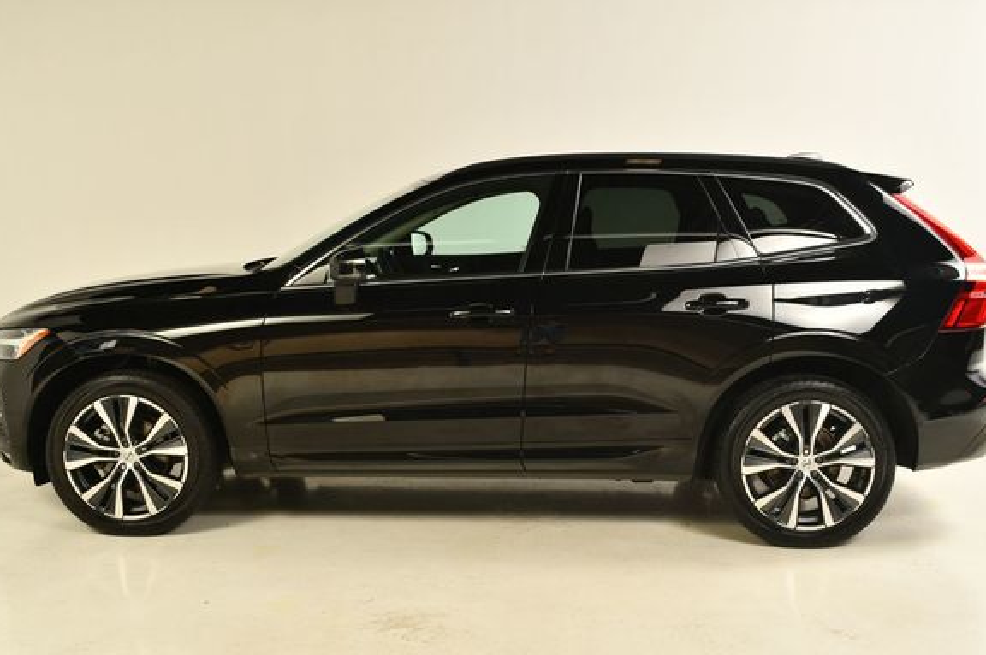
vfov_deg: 33.3
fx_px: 1095
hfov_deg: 48.5
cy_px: 363
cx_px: 500
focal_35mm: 40
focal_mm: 24
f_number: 9
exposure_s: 1/160
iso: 100
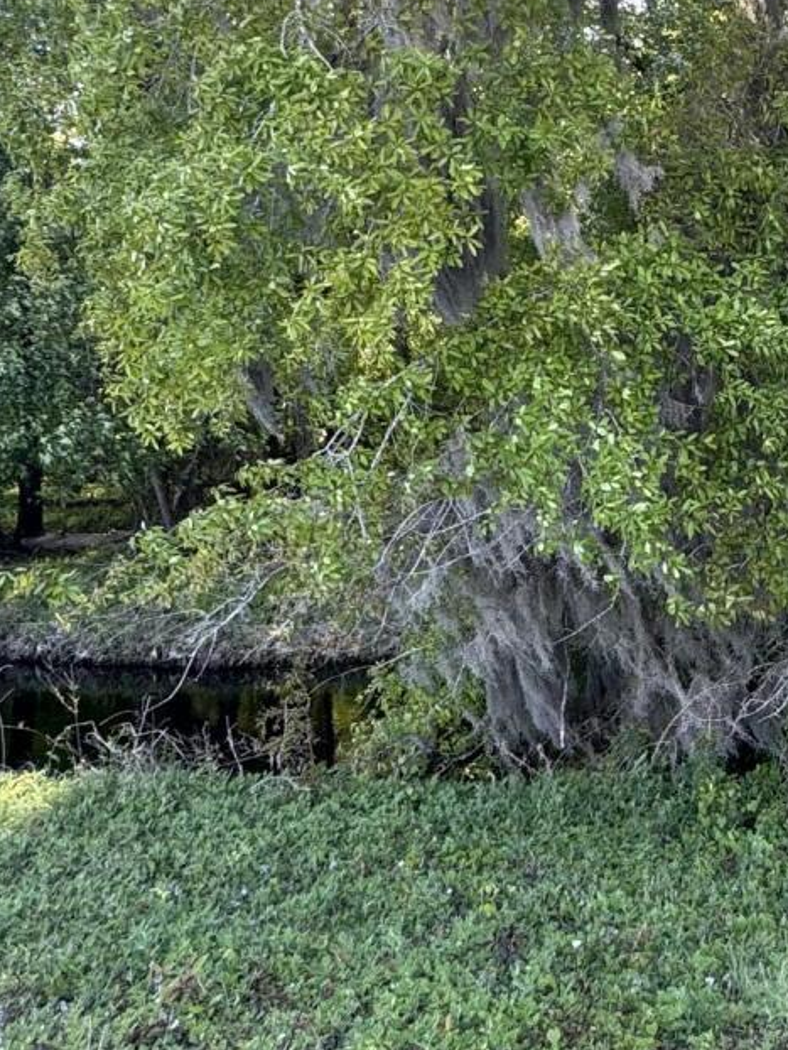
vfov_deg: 41.2
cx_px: 793
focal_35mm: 45
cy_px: 311
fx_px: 1365
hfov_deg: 29.9
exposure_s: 1/99
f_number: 2.2
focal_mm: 2.22
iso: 64
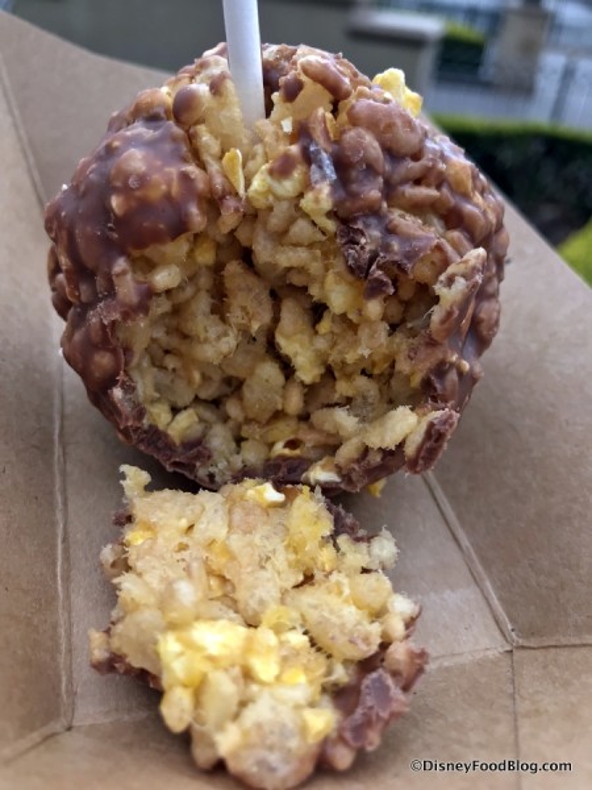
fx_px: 638
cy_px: 395
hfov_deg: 49.7
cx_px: 296
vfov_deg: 63.4
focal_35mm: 28
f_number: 1.8
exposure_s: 1/1168
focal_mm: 3.99
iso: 20
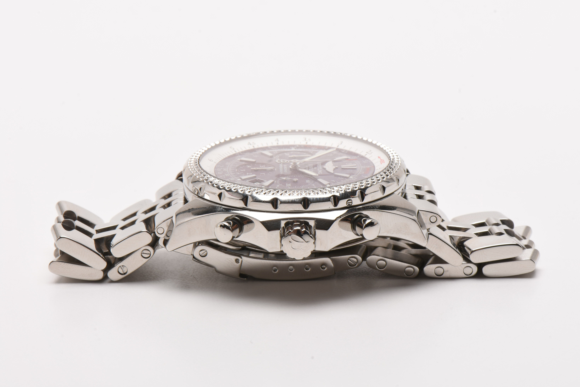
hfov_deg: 16.1
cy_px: 194
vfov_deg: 10.8
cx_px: 290
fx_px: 2054
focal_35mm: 128
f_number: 20
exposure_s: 1/100
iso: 100
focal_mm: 85
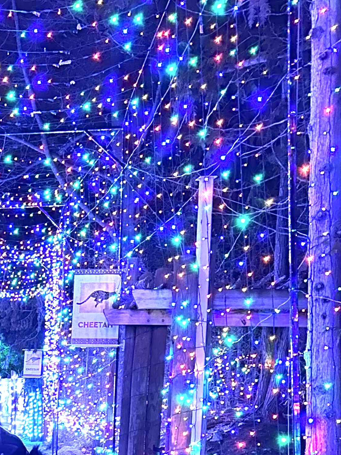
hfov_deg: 20.7
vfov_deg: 26.7
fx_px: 854
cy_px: 533
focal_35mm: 65
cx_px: -98
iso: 2000
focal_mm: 6.86
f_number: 1.78
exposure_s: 1/24
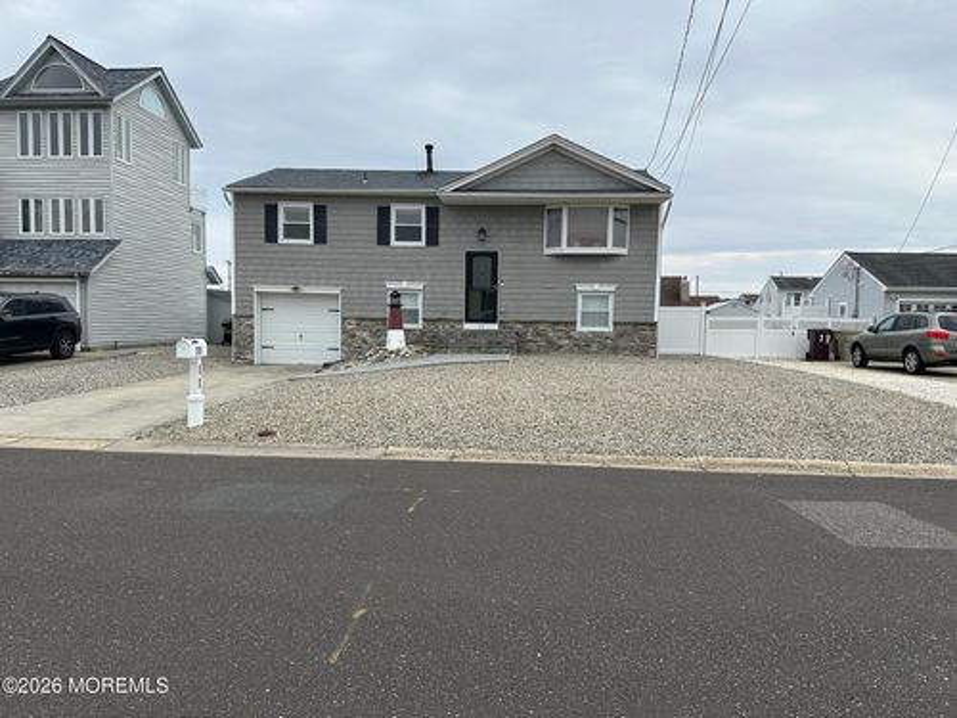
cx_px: 478
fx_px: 664
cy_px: 359
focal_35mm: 24
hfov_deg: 71.6
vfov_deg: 56.8
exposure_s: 1/1131
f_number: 1.78
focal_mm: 6.86
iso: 80
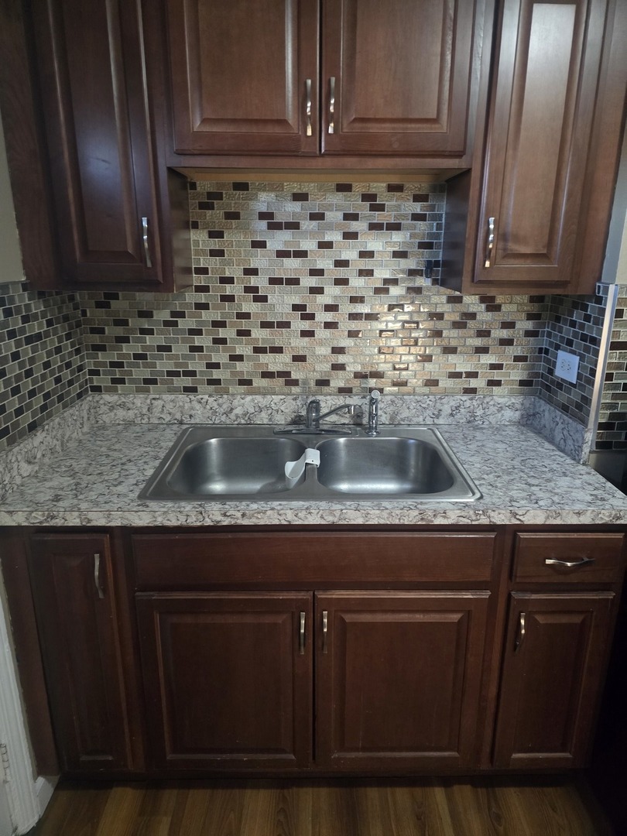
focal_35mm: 23
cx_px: 314
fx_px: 555
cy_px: 418
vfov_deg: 73.9
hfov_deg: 58.9
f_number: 1.7
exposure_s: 1/60
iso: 1250
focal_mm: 6.3
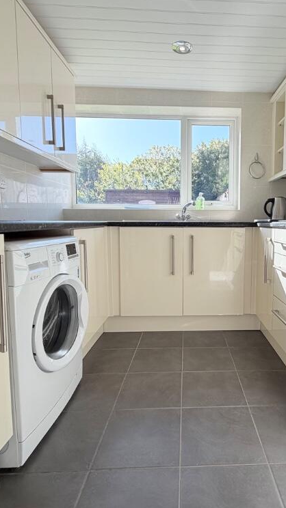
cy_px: 248
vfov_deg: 83.8
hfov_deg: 52.0
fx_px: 283
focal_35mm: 21
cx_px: 201
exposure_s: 1/424
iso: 64
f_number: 2.2
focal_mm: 2.22
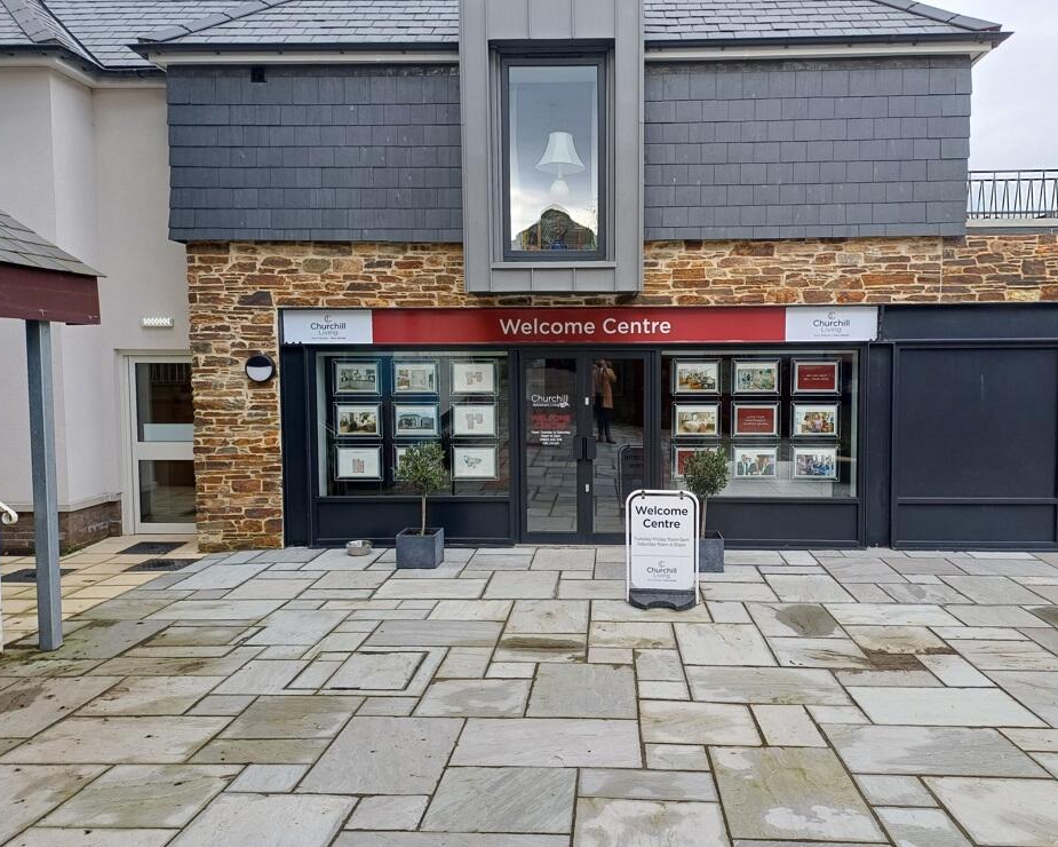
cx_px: 559
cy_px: 420
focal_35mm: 27
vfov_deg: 53.2
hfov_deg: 64.0
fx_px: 845
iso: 50
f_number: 1.8
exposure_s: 1/258
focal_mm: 4.65
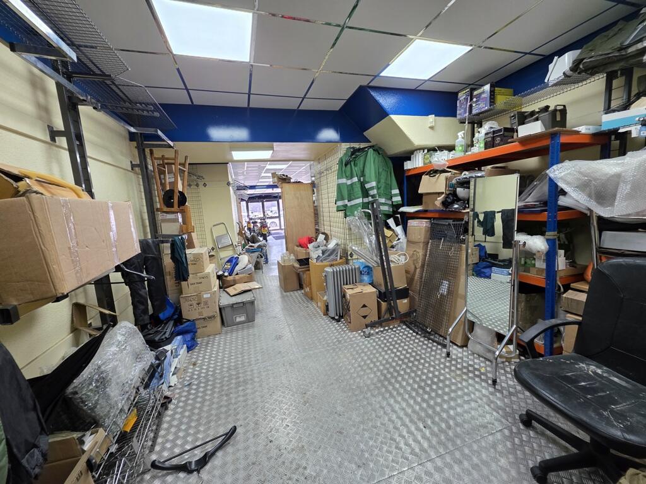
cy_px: 242
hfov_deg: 106.2
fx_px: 243
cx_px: 323
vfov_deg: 89.9
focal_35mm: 13
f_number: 1.9
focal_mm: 2.2
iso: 125
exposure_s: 1/100
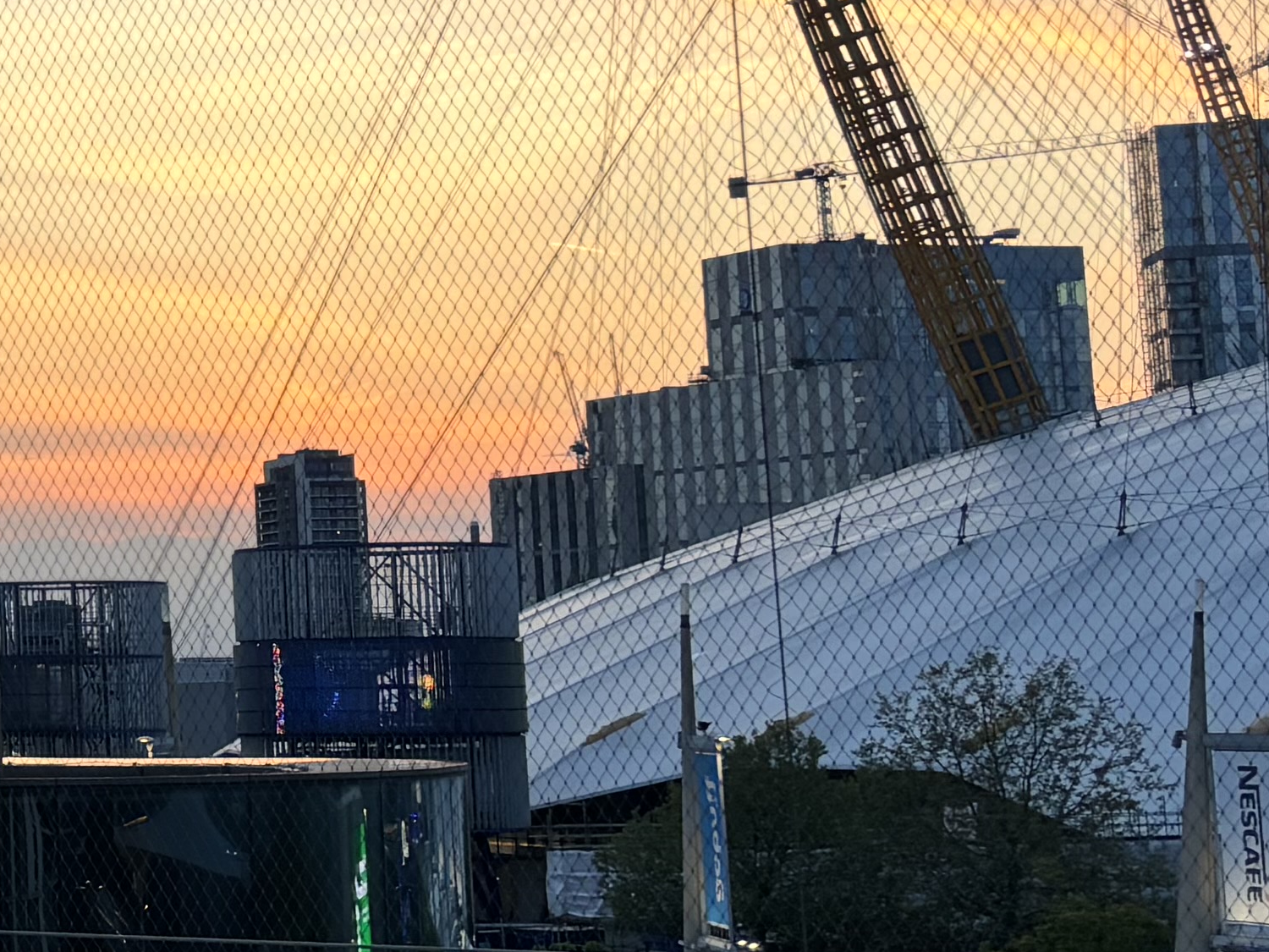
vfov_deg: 14.9
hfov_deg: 16.5
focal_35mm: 99
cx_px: -1018
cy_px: 269
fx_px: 3629
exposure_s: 1/205
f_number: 1.6
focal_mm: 5.96
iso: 40
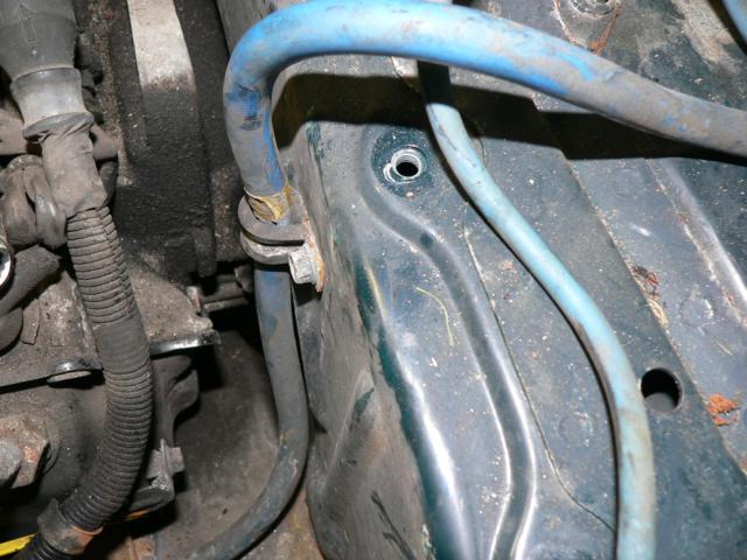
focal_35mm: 36
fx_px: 777
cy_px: 280
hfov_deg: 51.4
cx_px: 374
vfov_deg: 39.7
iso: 100
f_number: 2.8
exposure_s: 1/60
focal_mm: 6
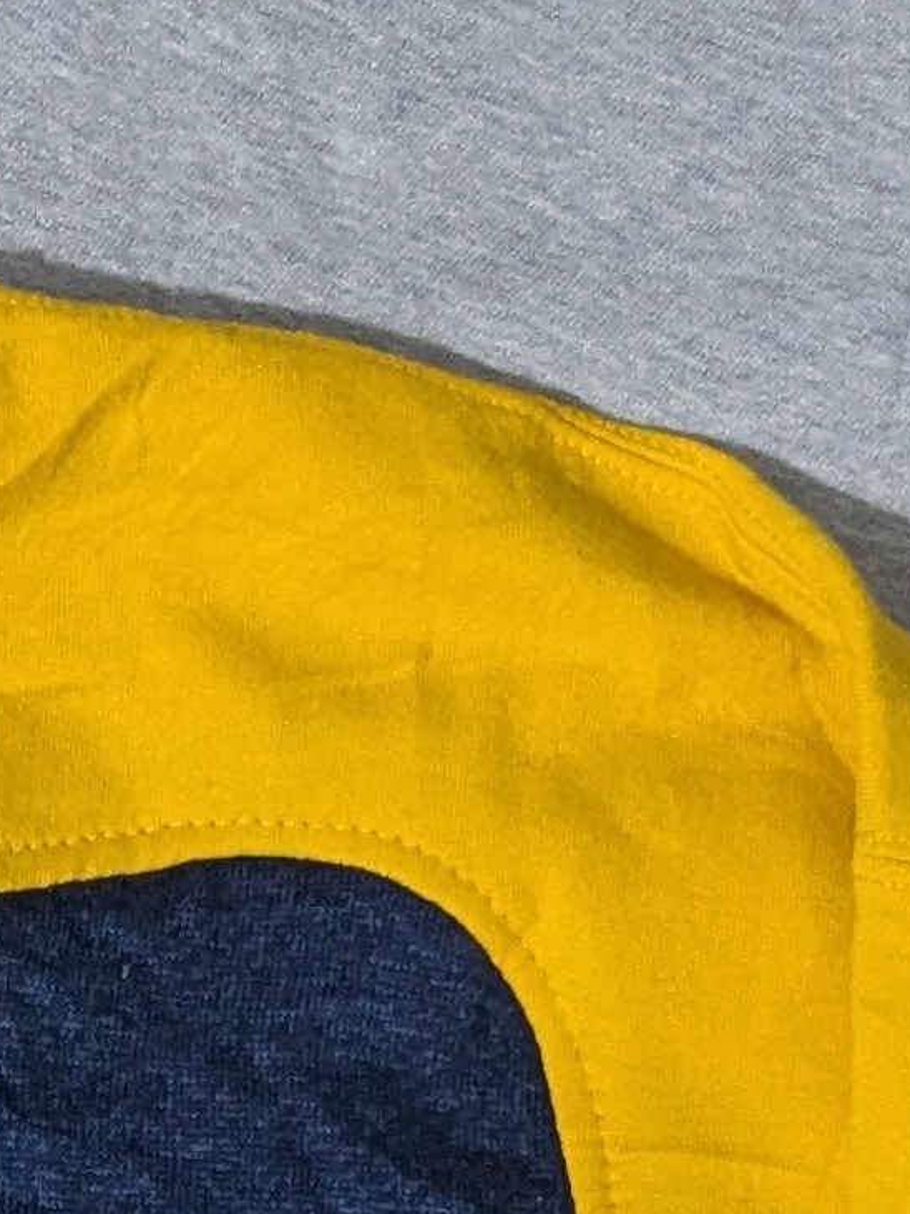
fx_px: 5224
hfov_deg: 9.7
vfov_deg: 12.3
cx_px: -409
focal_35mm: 149
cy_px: 2079
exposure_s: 1/25
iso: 376
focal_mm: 4.38
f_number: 1.73
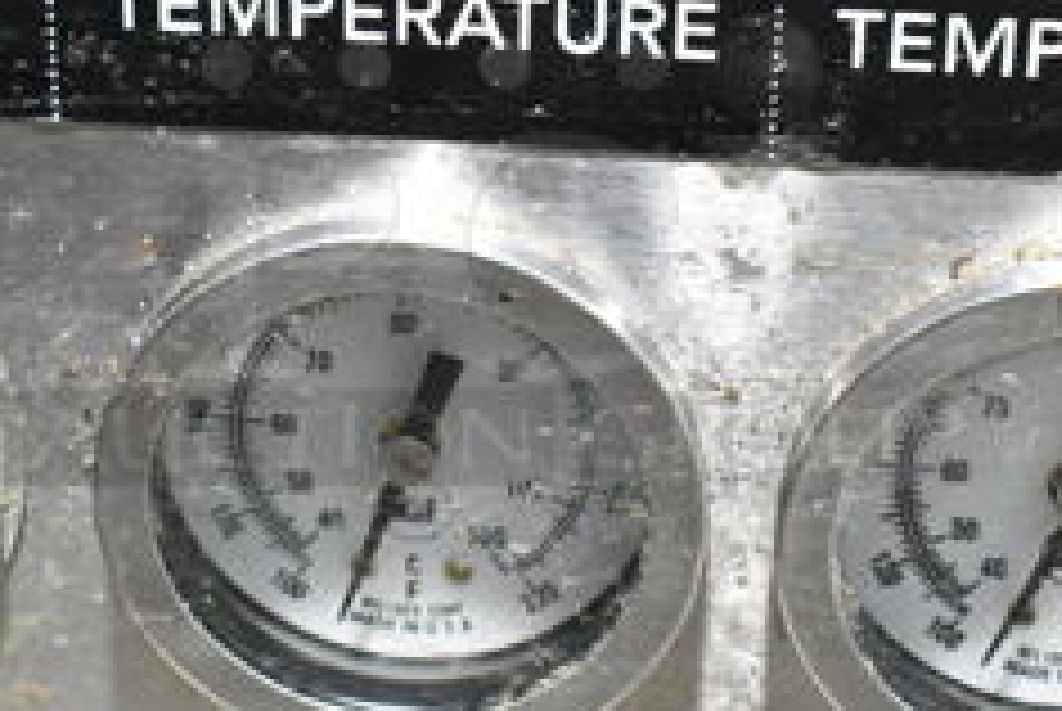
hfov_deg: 18.2
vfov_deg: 12.2
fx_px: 3317
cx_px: 504
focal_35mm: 112
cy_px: 248
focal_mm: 29
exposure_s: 1/100
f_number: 6.3
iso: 6400
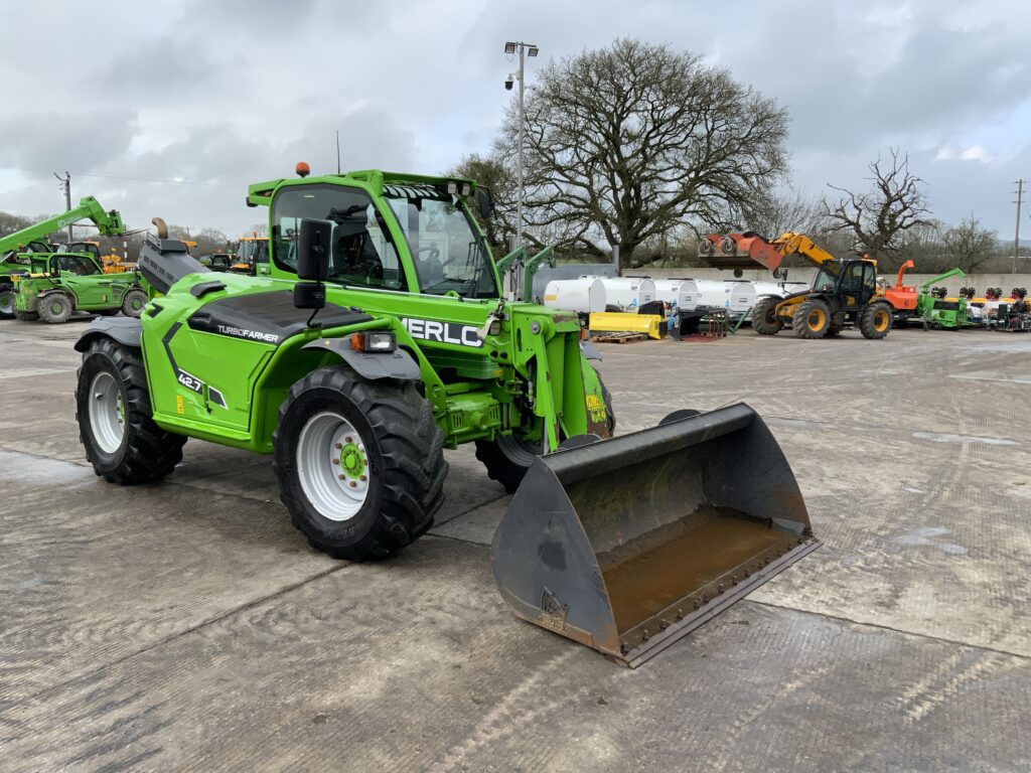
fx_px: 864
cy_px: 386
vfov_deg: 48.2
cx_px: 516
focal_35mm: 29
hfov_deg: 61.7
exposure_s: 1/627
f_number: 1.8
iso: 16
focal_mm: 3
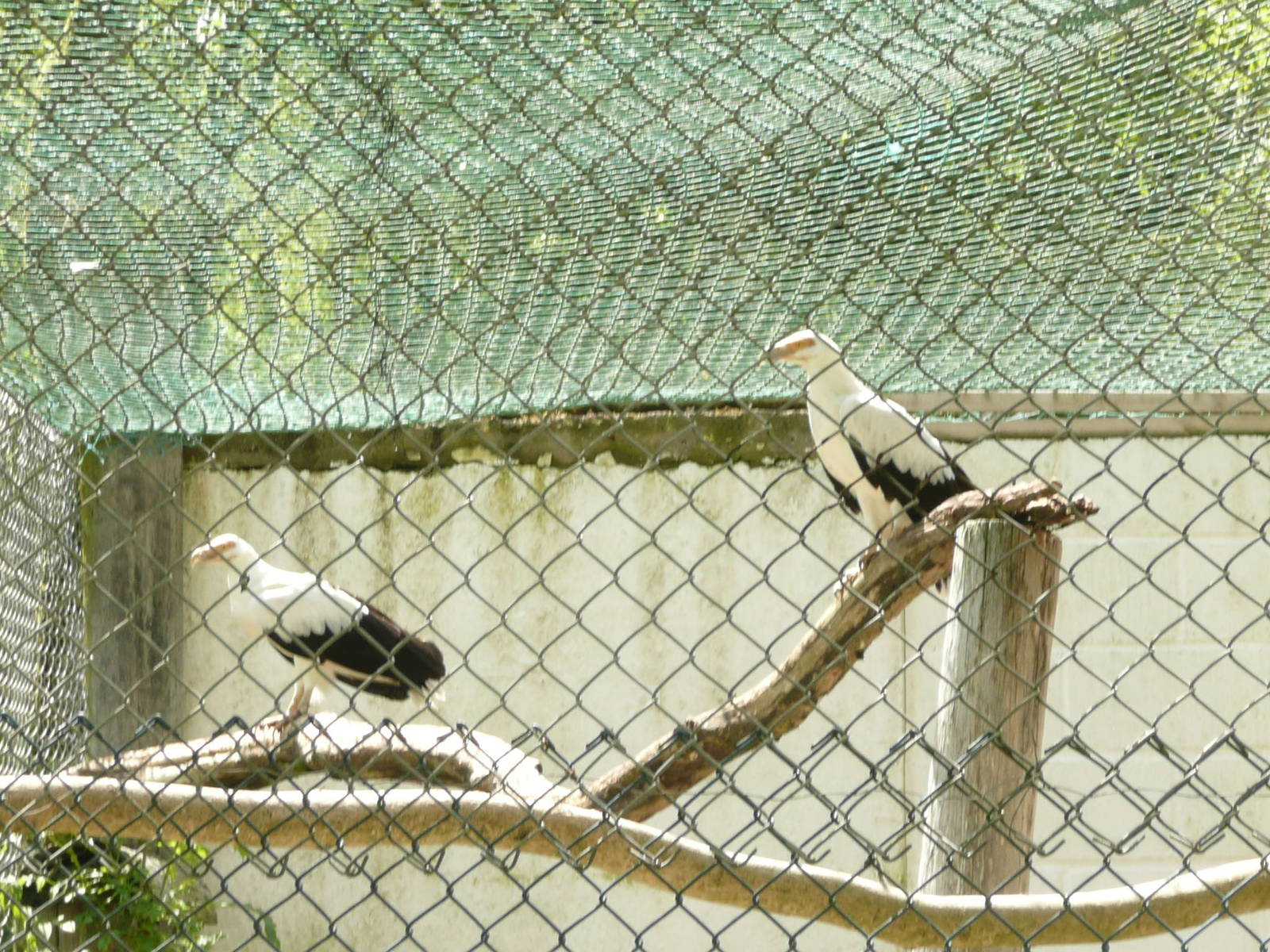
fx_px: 7007
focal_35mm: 191
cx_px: 635
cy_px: 476
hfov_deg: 10.4
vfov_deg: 7.8
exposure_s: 1/100
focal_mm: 20.9
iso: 100
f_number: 4.7
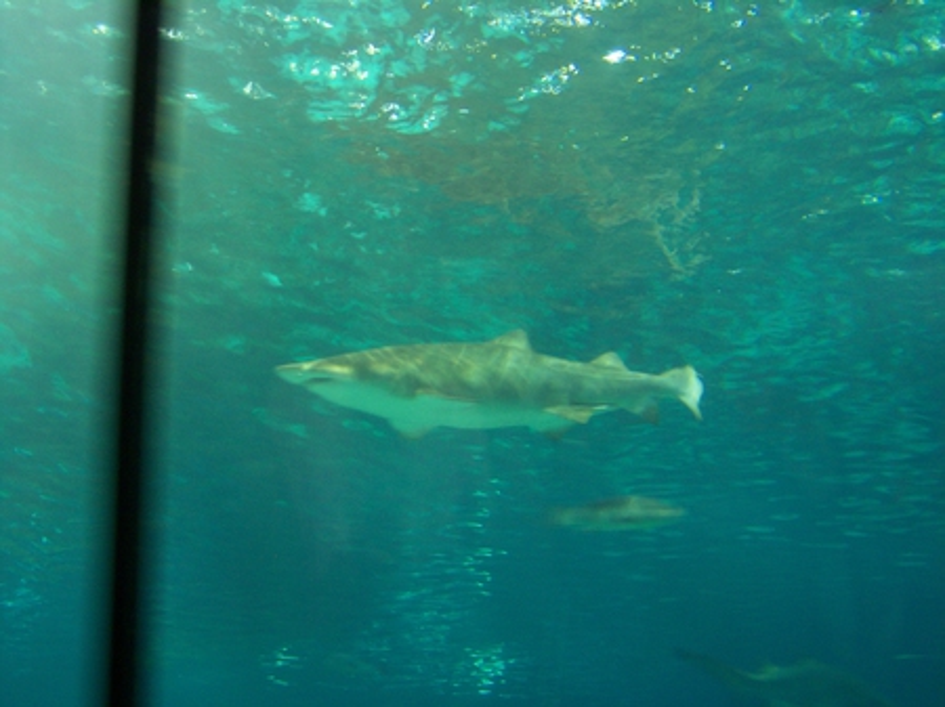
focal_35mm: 38
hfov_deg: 49.0
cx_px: 472
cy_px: 354
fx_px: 1037
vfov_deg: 37.7
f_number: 2.8
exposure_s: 1/8
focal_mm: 8
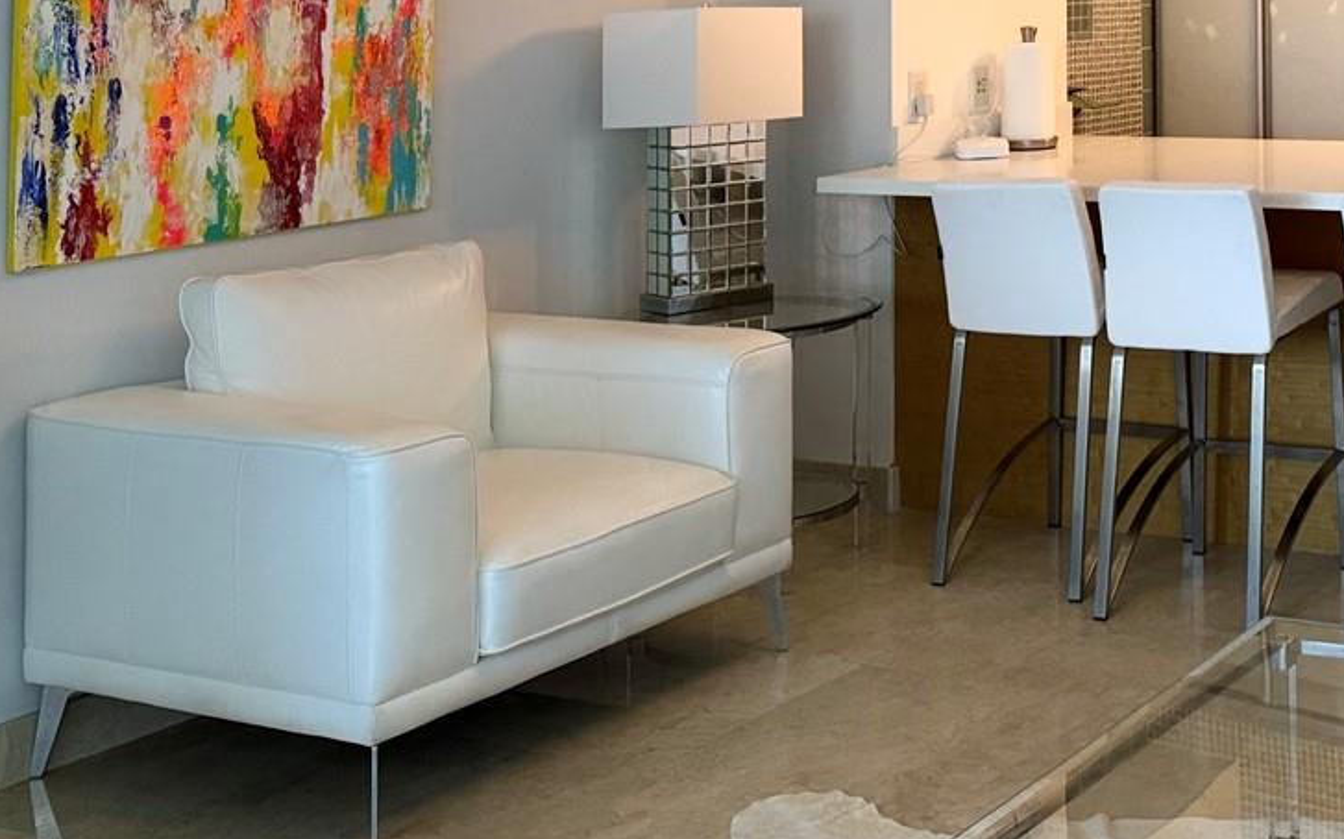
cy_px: -135
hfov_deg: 32.7
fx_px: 2051
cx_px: 1411
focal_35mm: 56
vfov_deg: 21.6
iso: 125
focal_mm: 6.76
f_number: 1.78
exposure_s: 1/120
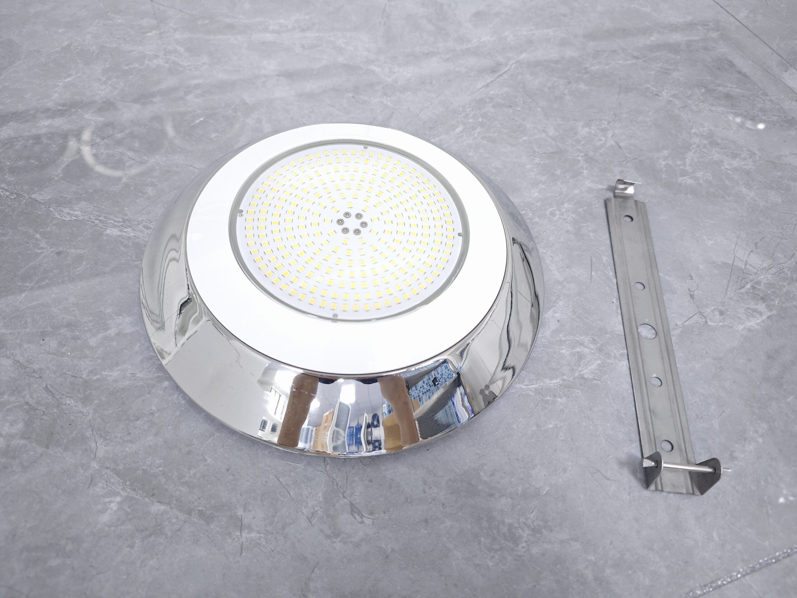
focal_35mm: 23
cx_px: 398
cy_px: 299
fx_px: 530
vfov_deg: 58.9
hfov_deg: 73.9
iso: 1600
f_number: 1.6
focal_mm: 6.55
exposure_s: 1/320
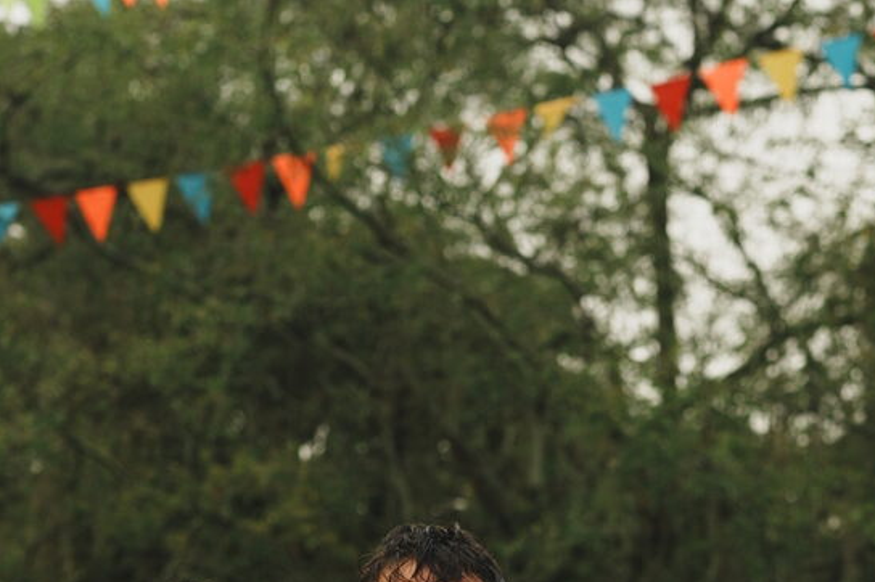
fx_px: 3619
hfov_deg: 13.8
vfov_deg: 8.9
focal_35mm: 149
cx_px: 610
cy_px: 992
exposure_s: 1/200
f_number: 3.2
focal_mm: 50
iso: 160
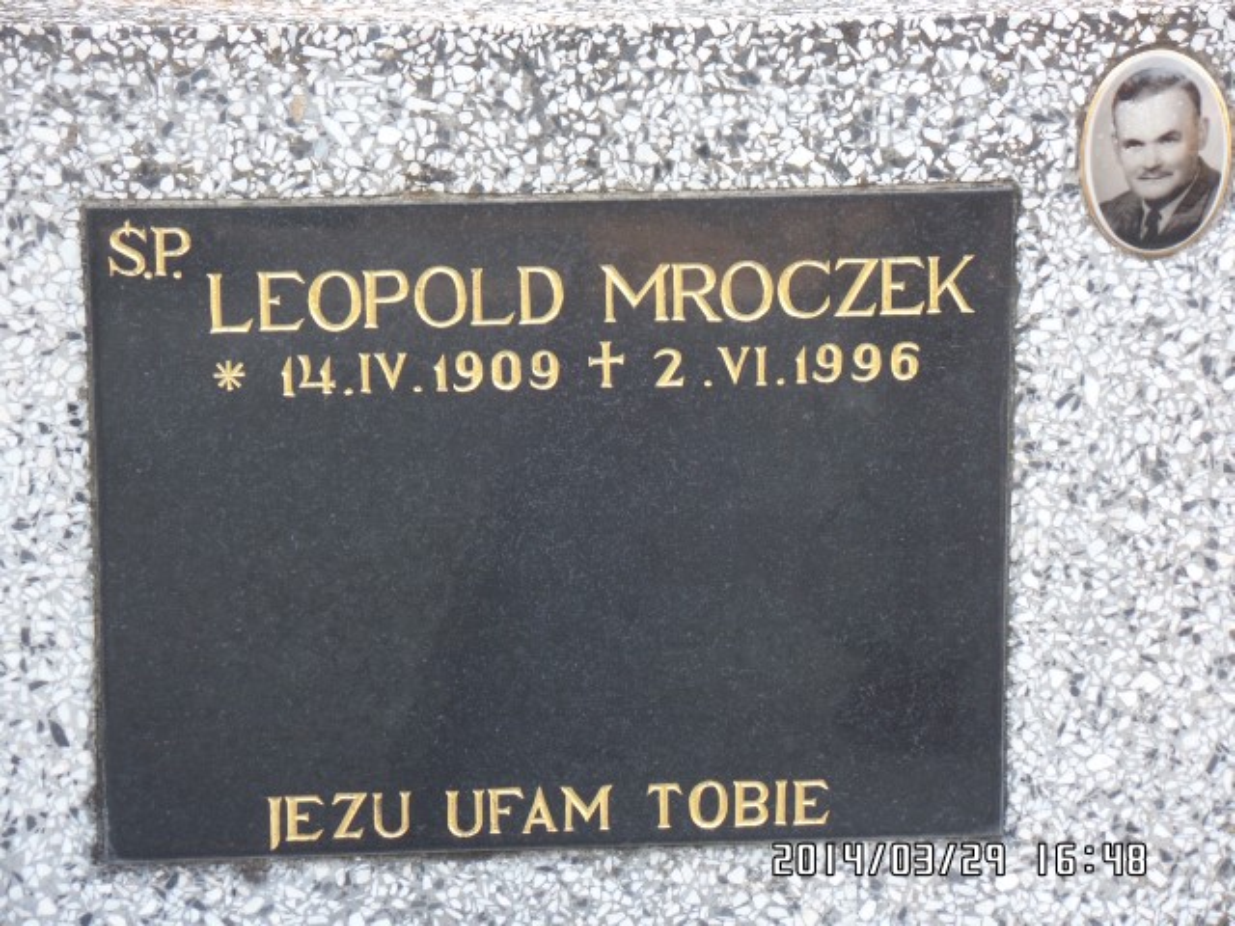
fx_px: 5030
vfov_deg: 10.5
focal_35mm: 141
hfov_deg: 14.0
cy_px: 463
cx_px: 618
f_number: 4.2
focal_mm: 25.2
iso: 200
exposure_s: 1/60
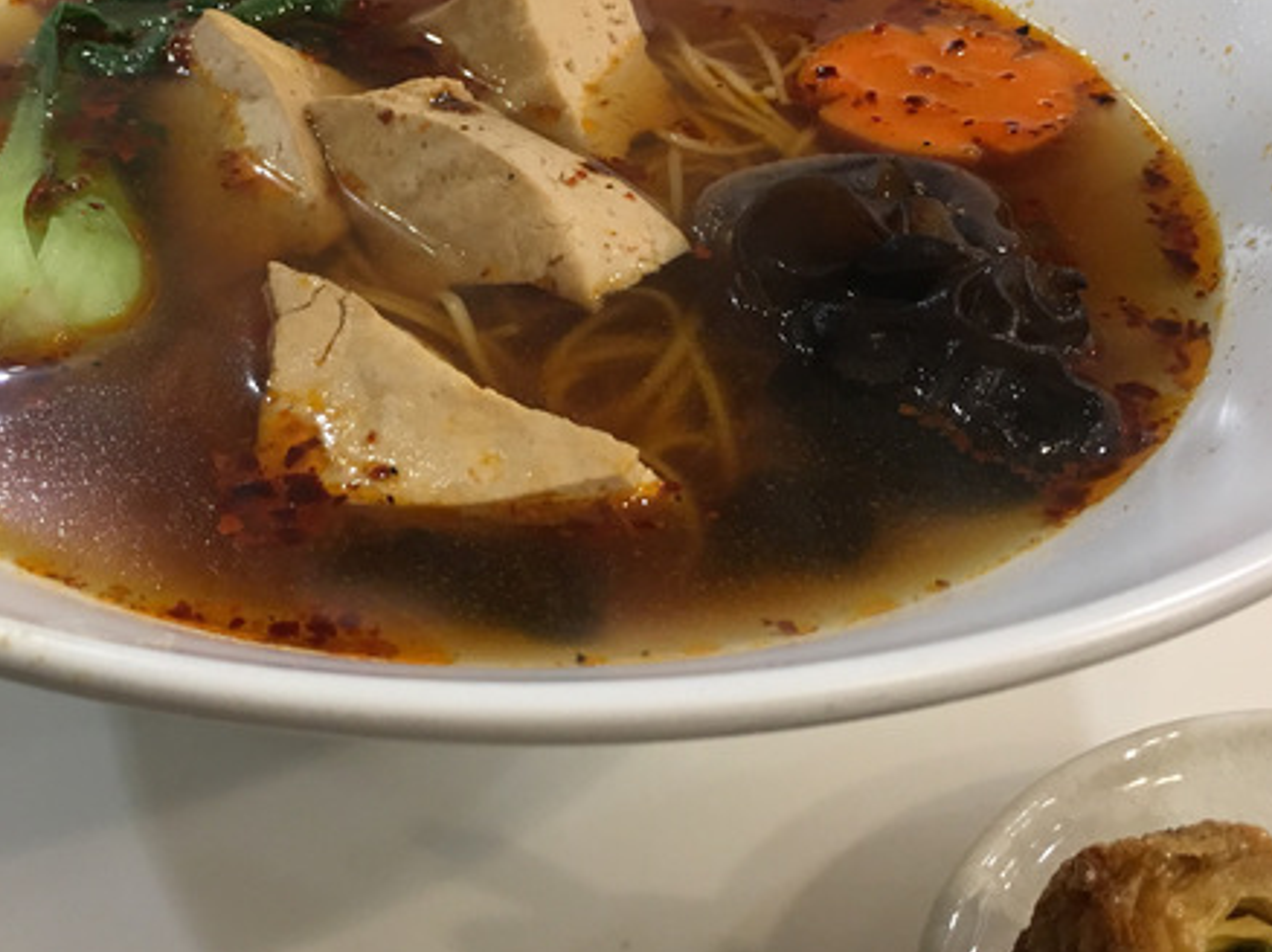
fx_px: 1946
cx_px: 500
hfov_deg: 36.0
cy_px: 331
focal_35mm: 53
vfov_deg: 27.4
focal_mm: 4.15
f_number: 2.2
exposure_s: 1/15
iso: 64
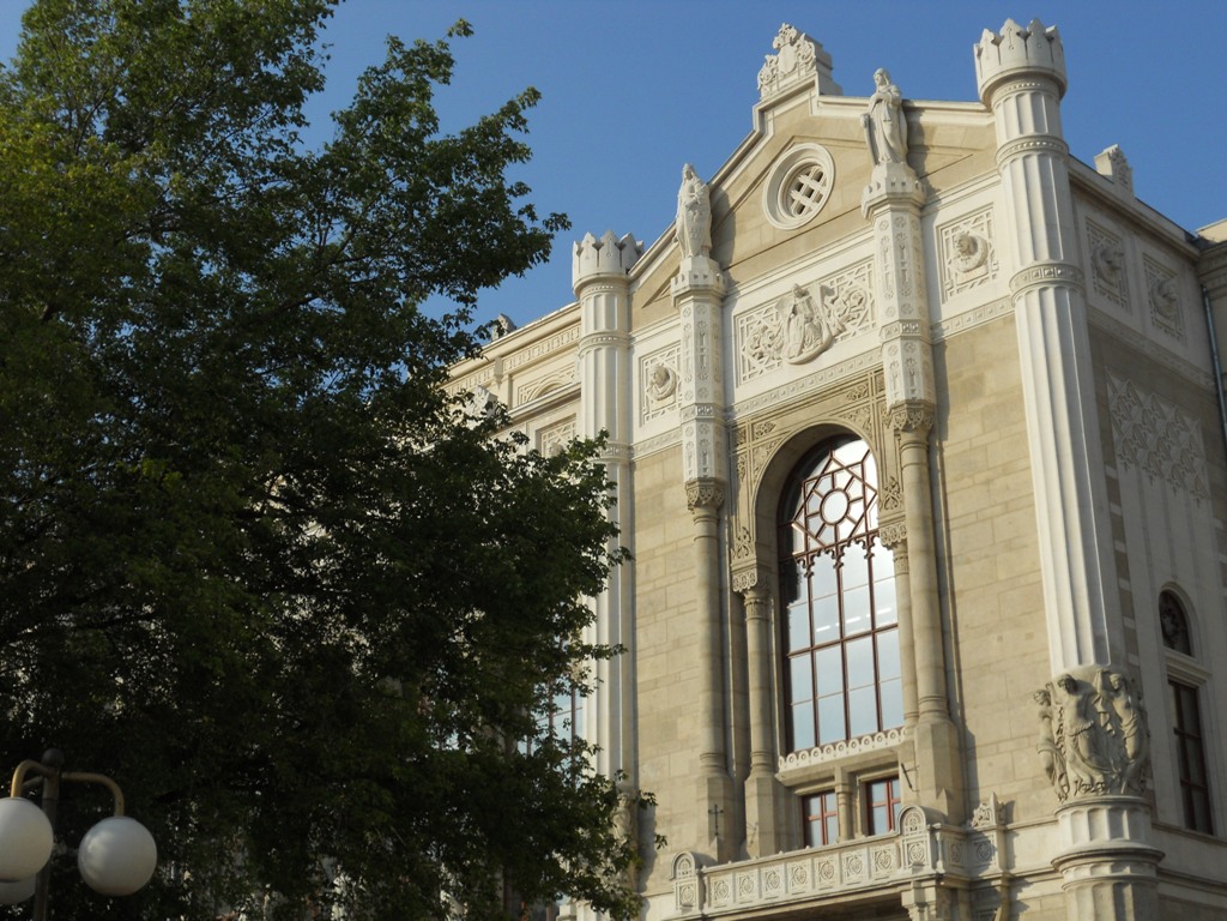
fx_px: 1914
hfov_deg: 35.5
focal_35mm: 54
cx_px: 614
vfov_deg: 27.0
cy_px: 460
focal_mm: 9.8
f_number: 4.8
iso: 80
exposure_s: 1/640
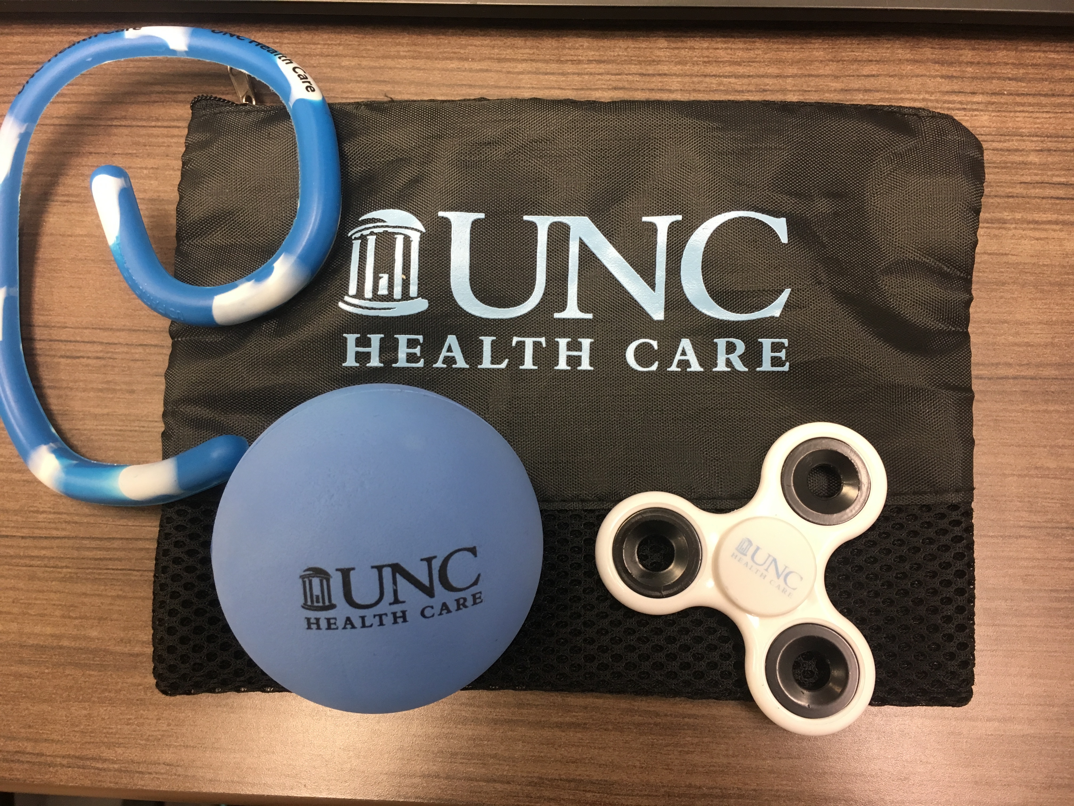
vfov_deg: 48.2
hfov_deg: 61.7
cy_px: 403
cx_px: 537
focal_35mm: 29
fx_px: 900
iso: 100
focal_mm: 4.15
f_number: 2.2
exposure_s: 1/30
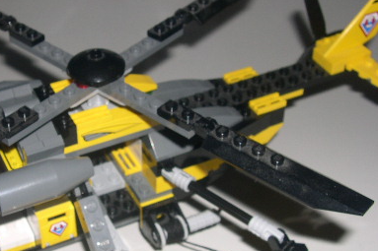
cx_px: 113
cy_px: 131
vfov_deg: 20.6
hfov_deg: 30.2
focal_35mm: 66
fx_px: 693
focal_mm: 8
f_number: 7.6
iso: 100
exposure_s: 1/60
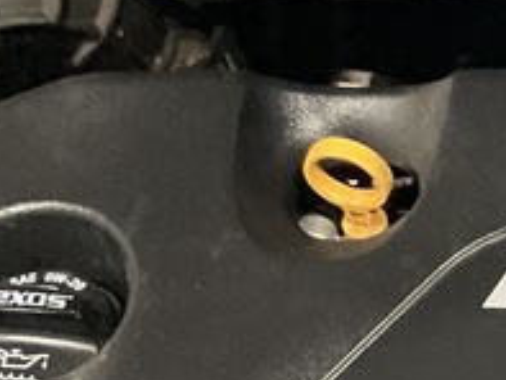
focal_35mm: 141
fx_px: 2062
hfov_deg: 12.7
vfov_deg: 10.2
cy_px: 560
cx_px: 925
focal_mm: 3
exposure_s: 1/60
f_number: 1.8
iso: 200
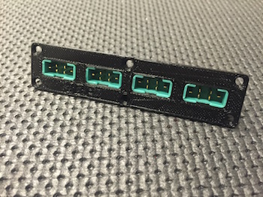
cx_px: 132
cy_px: 98
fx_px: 220
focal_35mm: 29
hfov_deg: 61.6
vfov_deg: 48.3
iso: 250
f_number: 2.2
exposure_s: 1/17
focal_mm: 4.15
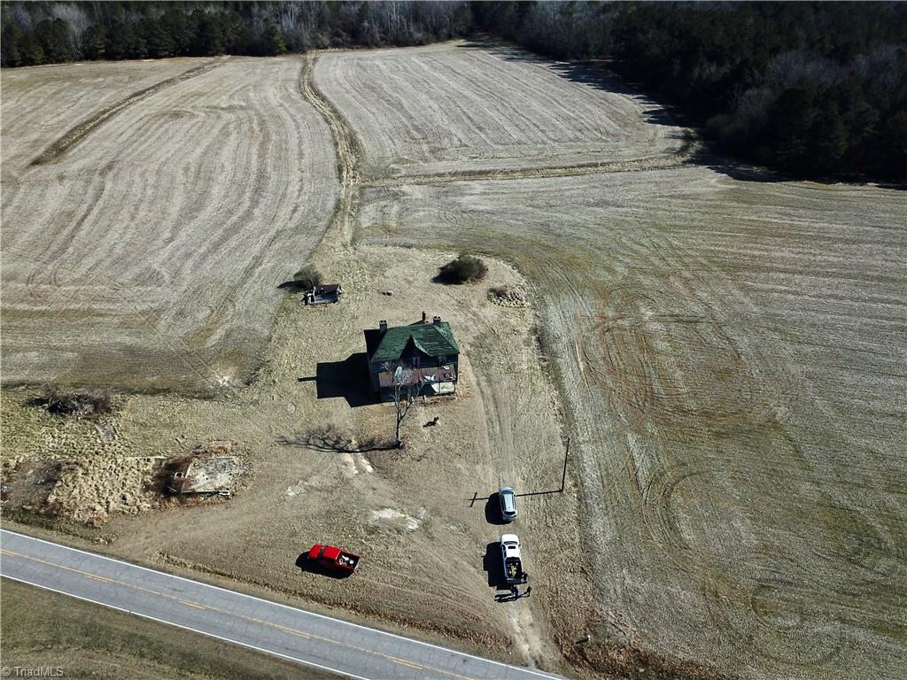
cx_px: 454
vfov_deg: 53.1
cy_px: 340
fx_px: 681
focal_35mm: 26
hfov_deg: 67.3
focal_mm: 4.73
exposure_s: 1/2299
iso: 100
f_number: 2.2
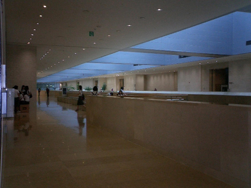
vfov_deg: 38.7
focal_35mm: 37
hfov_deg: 50.1
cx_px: 126
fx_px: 268
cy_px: 94
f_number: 3.5
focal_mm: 5.6
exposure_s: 1/40
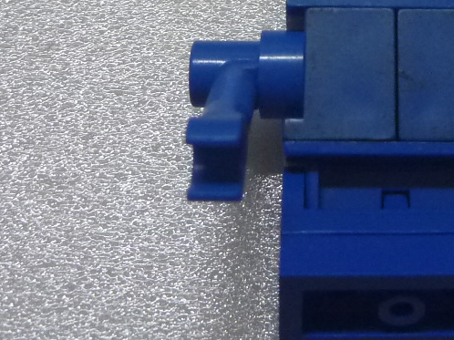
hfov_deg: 21.3
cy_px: -19
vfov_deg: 16.0
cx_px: 418
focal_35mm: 90
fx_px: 1180
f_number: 3.3
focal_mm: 5
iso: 320
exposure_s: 1/30
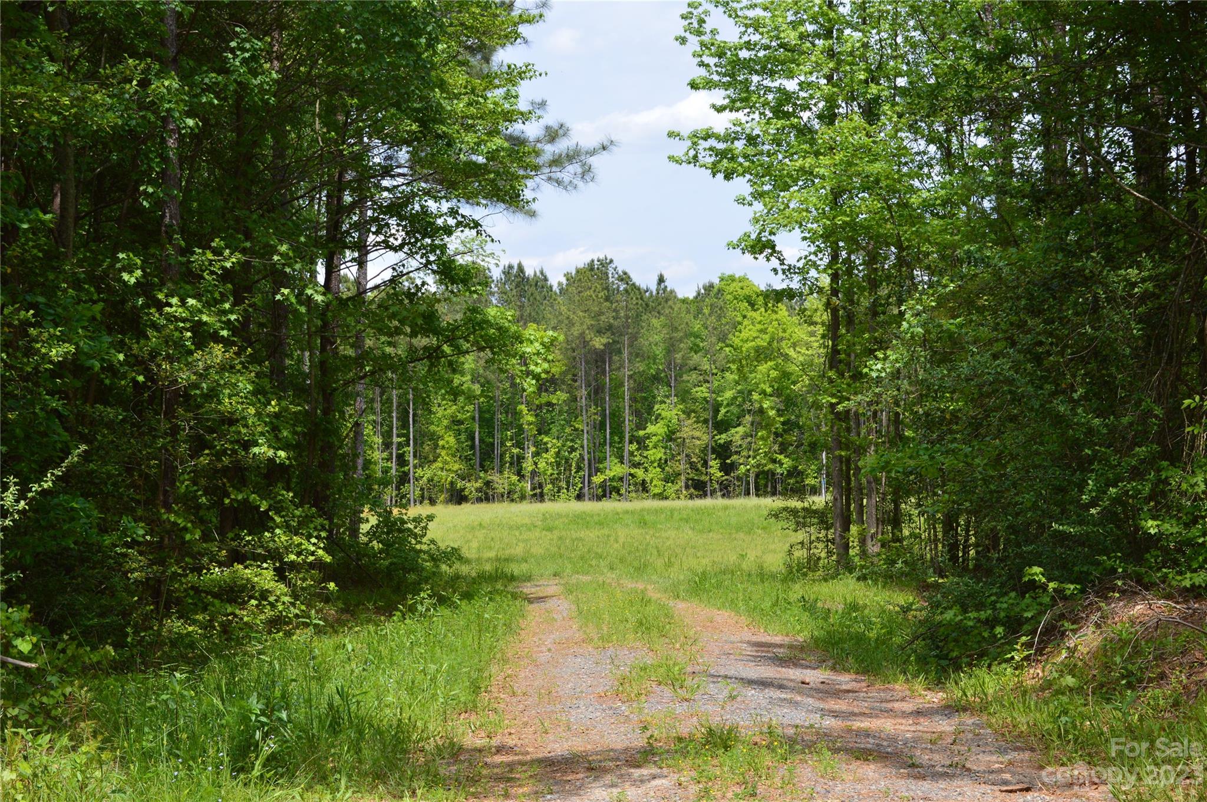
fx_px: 1909
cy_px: 401
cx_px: 604
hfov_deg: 35.1
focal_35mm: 57
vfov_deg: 23.7
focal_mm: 38
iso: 400
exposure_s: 1/400
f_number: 11
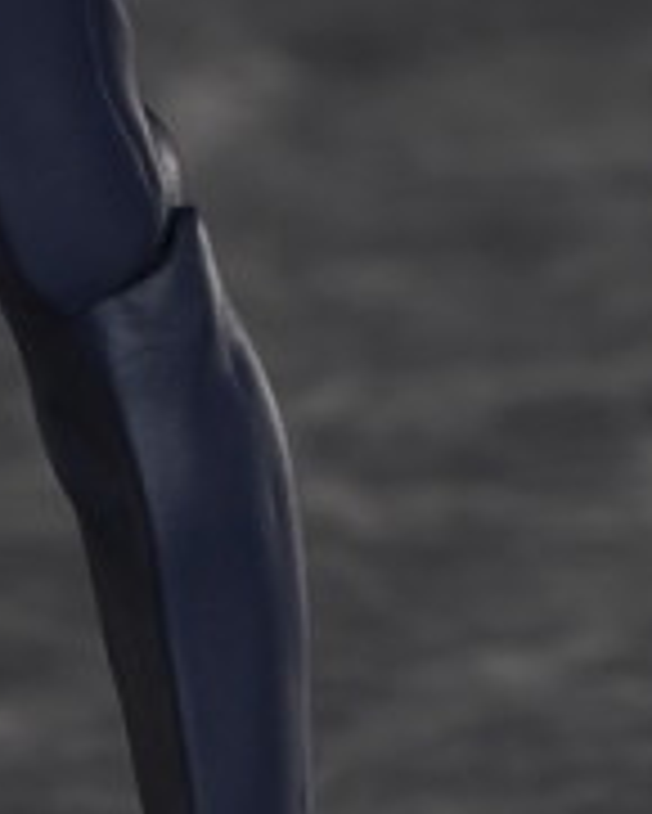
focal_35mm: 623
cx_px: 144
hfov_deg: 2.5
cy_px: -801
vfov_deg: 3.1
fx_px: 15015
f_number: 18
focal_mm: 100
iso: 100
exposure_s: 1/125
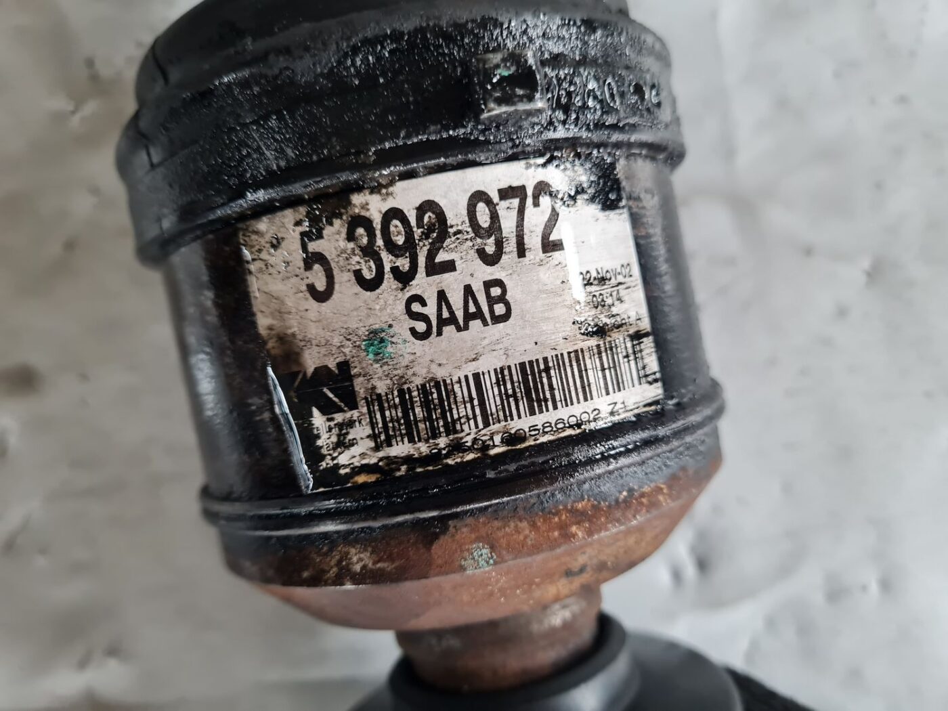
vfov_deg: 53.1
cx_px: 474
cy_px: 356
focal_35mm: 26
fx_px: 712
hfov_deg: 67.3
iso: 320
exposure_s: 1/100
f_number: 1.8
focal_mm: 5.4
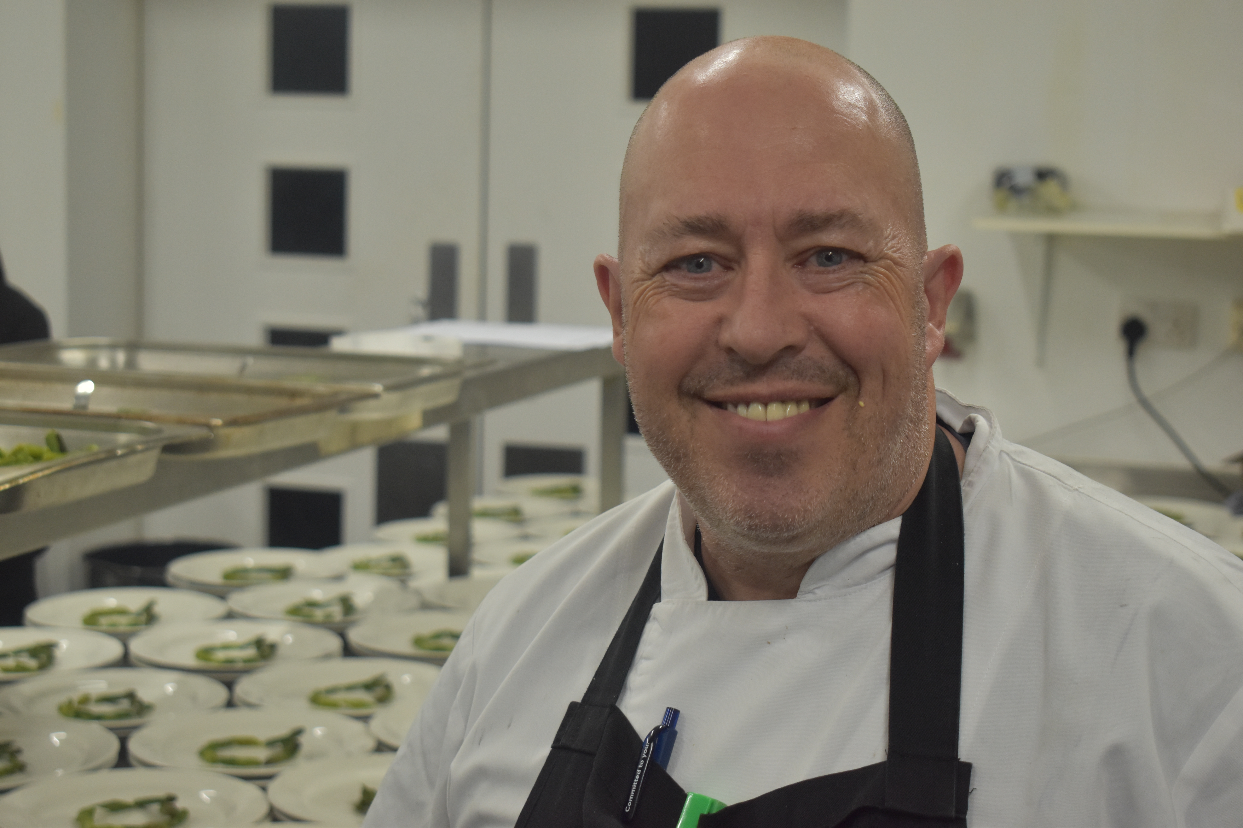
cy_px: 414
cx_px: 622
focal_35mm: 72
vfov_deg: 18.9
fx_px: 2486
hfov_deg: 28.1
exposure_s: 1/250
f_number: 5.3
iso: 800
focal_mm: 48
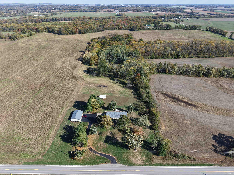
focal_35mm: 24
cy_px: 88
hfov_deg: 71.6
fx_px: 162
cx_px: 117
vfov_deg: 56.8
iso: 100
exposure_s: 1/2000
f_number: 1.8
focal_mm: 8.67
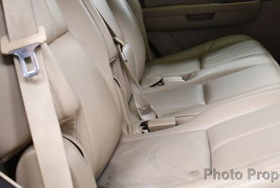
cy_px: 28
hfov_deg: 32.0
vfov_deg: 21.6
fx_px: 483
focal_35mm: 62
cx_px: 195
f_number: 3.5
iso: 2800
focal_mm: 18
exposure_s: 1/125
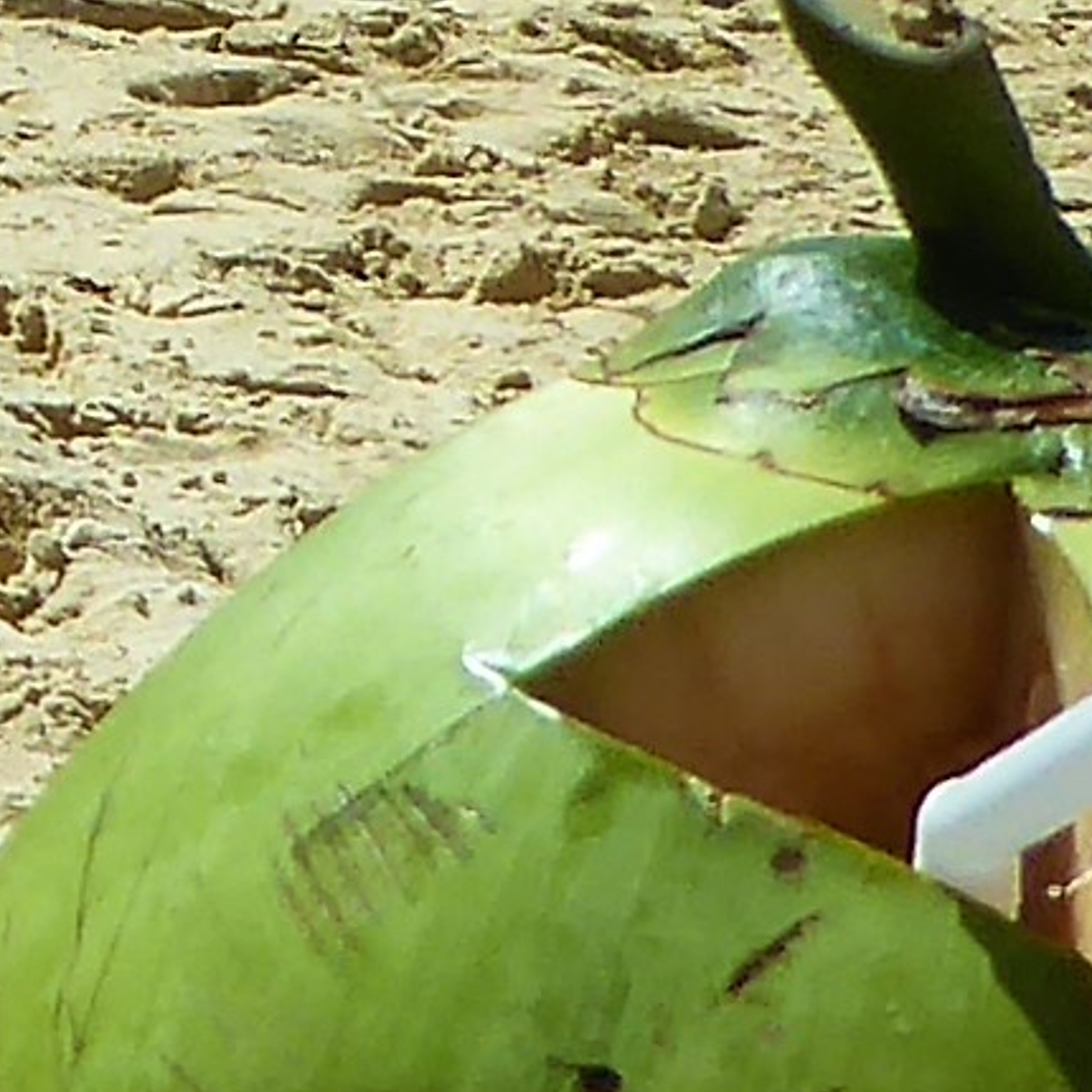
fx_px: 7138
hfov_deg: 8.0
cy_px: -552
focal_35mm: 200
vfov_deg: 8.5
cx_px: -1606
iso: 80
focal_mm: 4.3
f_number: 3.5
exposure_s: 1/1600
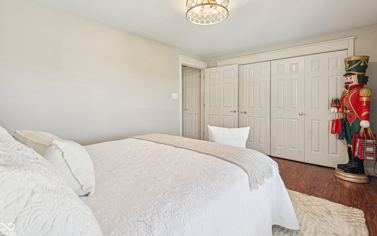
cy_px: 109
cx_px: 186
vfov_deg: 67.9
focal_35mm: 17
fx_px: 175
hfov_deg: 94.4
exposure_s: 1/15
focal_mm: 16
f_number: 8
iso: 220
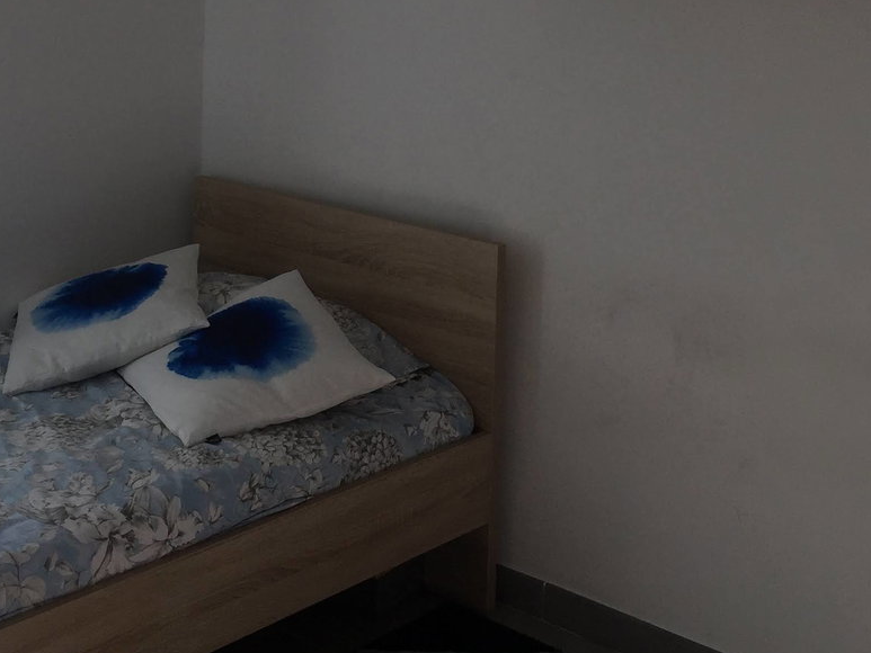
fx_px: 1510
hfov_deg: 32.0
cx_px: 314
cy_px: 84
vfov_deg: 23.9
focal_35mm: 60
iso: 32
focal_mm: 4.15
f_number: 2.2
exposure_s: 1/760
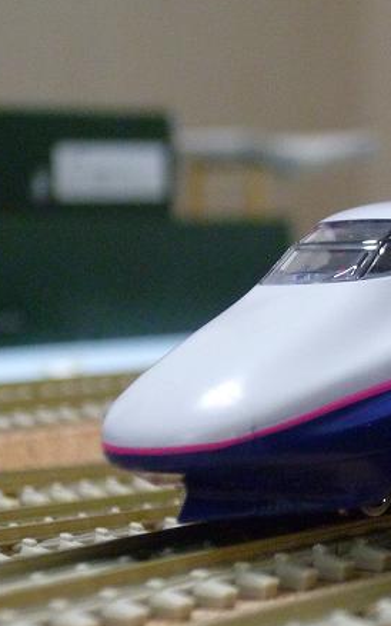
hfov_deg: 9.2
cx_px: 477
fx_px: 2402
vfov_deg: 14.8
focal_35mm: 141
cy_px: 272
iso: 400
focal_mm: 9.7
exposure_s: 1/25
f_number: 3.9
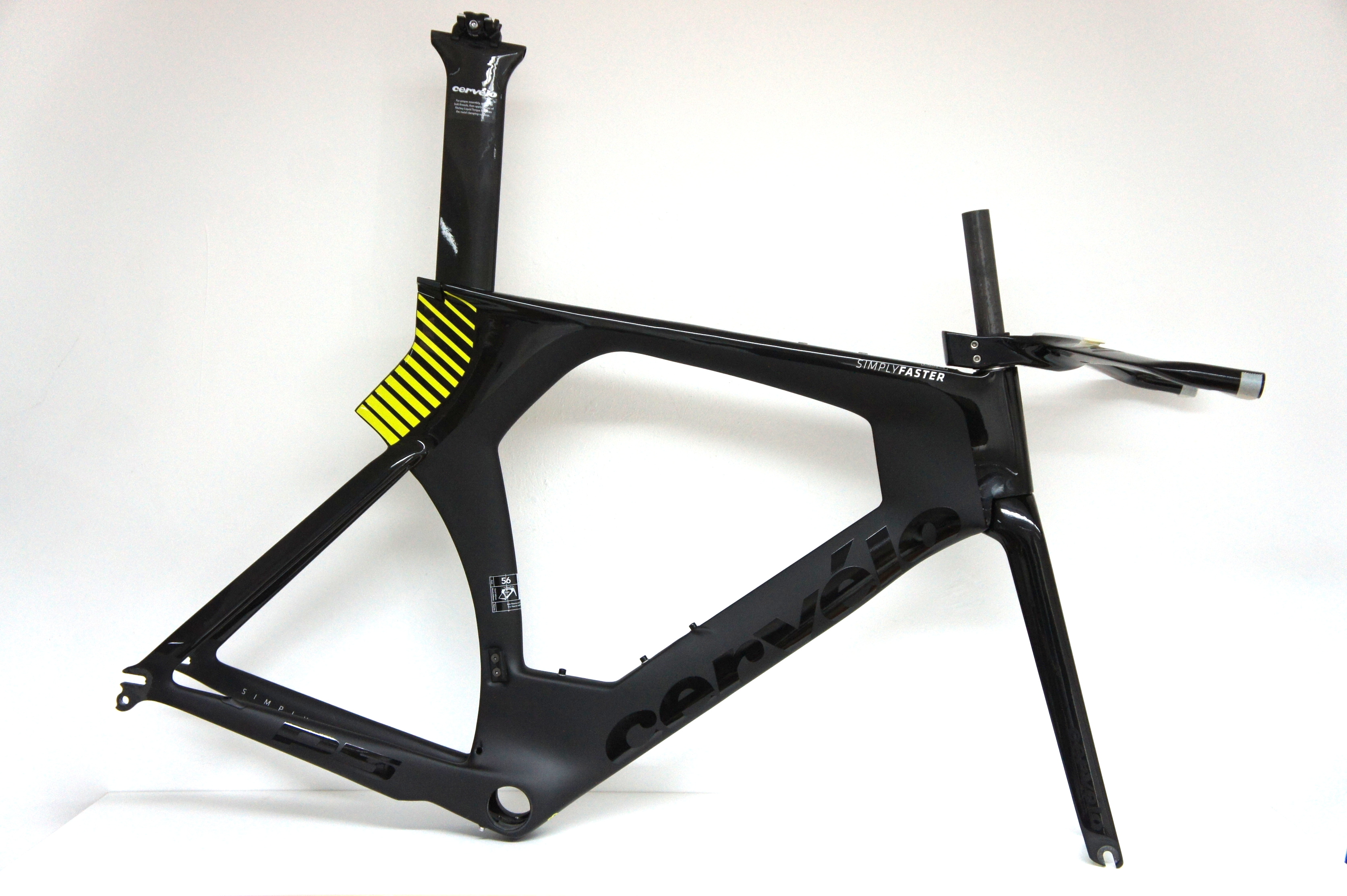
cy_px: 448
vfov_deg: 28.9
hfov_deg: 42.4
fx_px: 1738
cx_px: 674
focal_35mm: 46
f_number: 4.5
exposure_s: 1/50
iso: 1000
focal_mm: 31
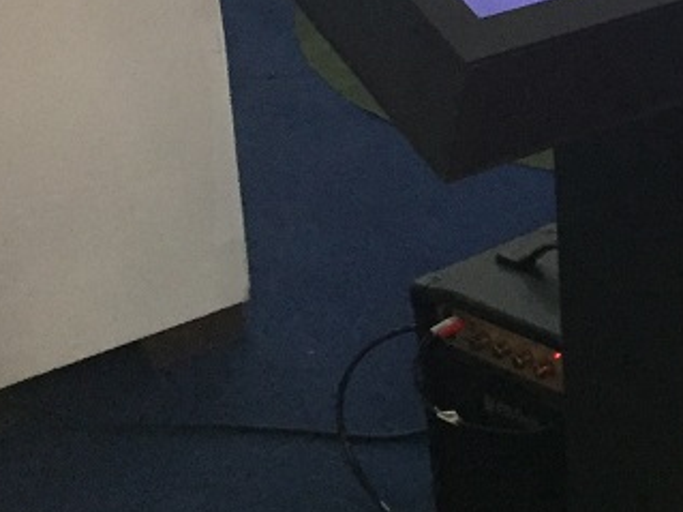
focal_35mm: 99
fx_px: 1953
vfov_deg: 14.3
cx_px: 912
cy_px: -164
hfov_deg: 18.3
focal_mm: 4.15
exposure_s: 1/30
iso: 250
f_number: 2.2
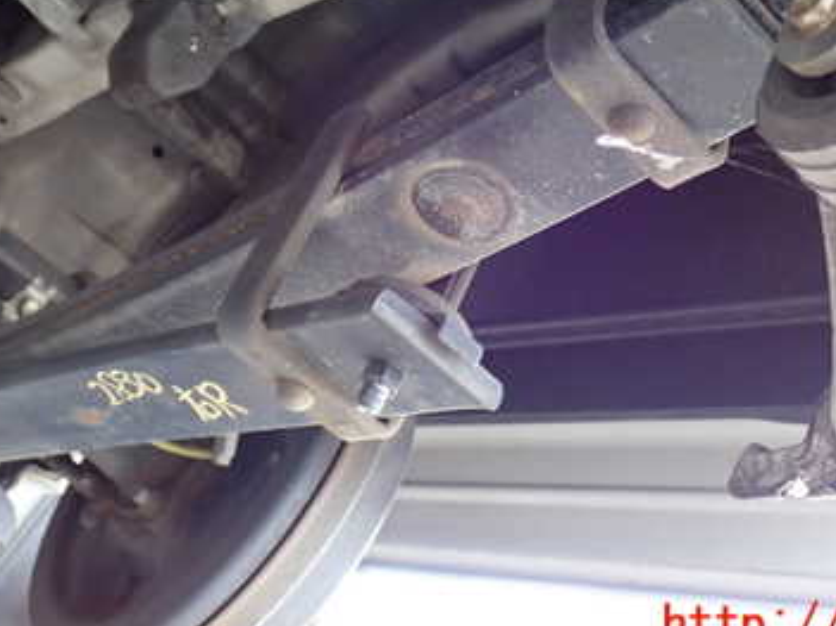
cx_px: 486
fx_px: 1569
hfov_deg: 29.8
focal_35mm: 65
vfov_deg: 22.3
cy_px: 121
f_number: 2.7
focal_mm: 6.83
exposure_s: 1/40
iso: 320
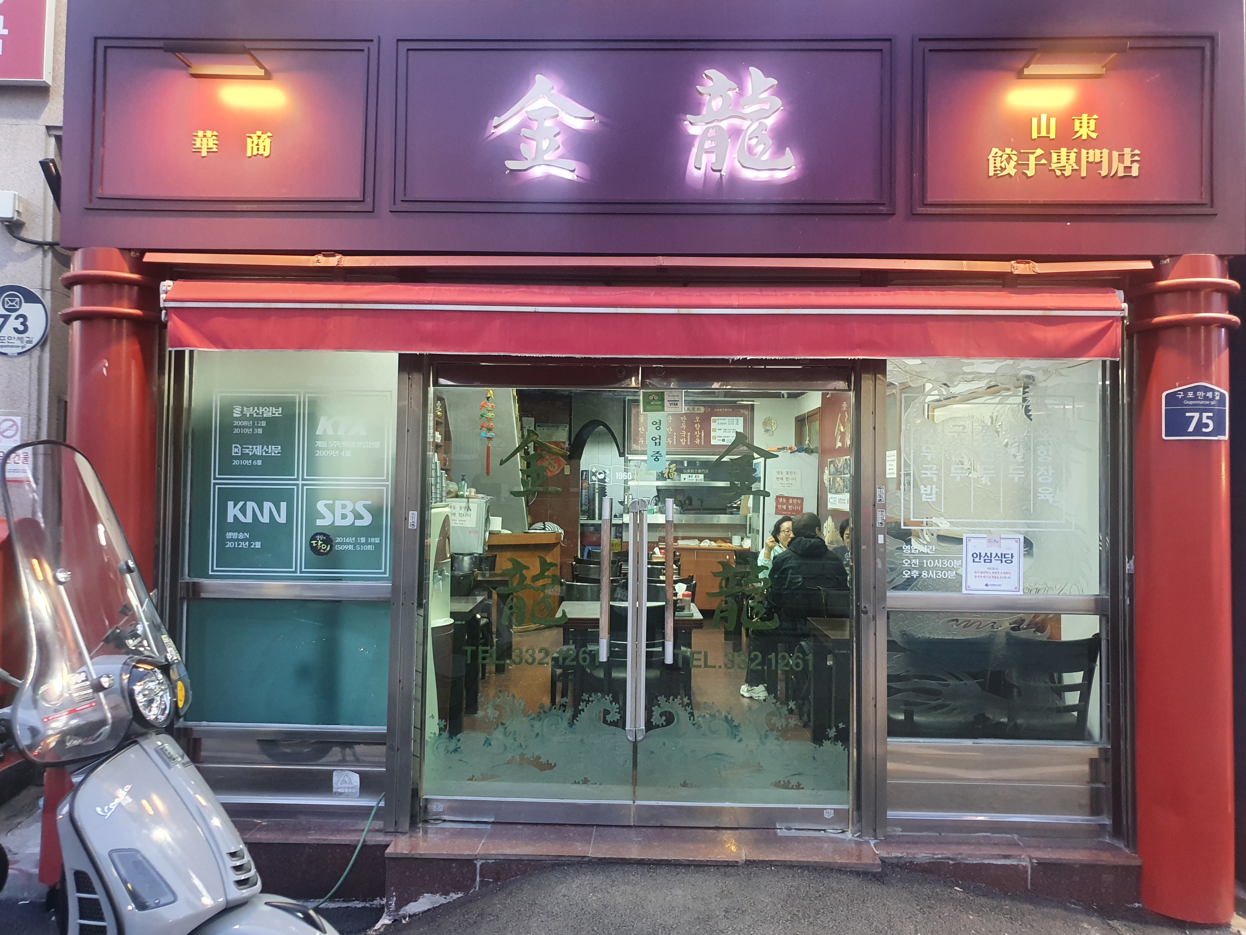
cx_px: 623
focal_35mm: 26
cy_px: 468
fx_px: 936
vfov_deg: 53.1
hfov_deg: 67.3
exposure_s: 1/40
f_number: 1.5
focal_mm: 4.32
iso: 320
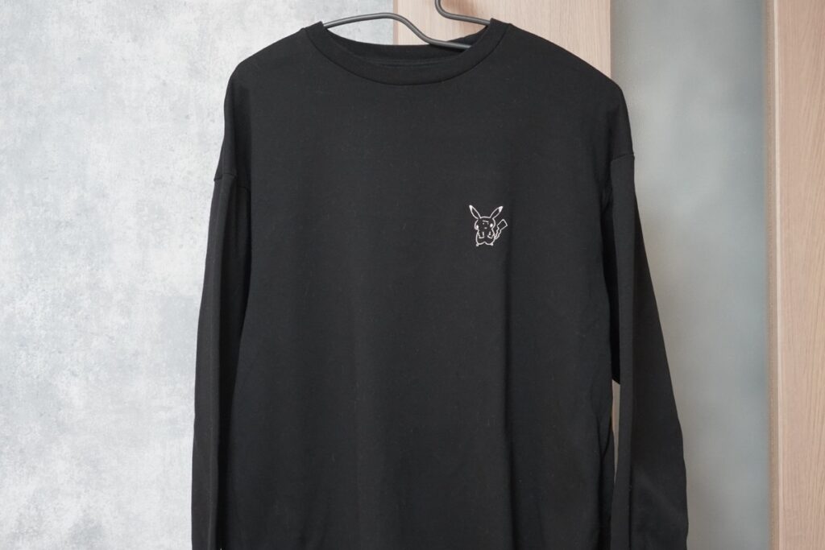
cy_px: 275
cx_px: 412
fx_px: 1203
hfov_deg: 37.8
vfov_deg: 25.8
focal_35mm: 52
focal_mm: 35
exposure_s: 1/40
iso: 3200
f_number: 5.6
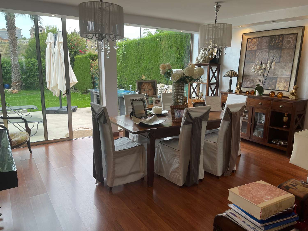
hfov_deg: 67.3
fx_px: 231
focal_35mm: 26
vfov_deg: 53.1
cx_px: 154
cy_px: 116
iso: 32
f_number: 1.6
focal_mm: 5.1
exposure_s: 1/166
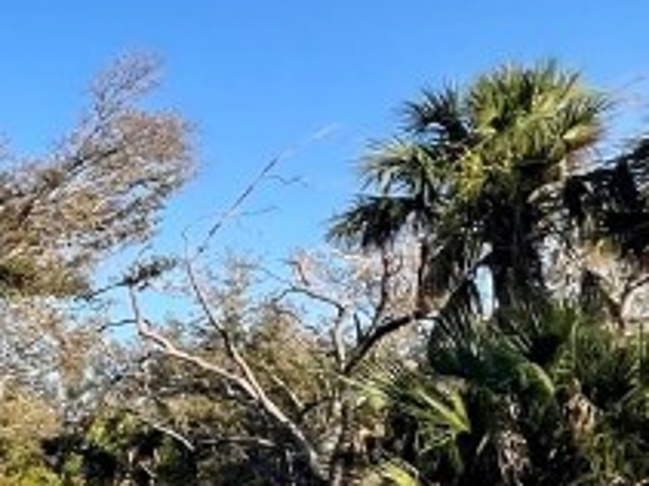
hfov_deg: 17.4
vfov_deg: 22.2
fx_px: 1180
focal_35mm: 63
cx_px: -751
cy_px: 514
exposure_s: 1/1193
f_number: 1.8
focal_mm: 1.57
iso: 32
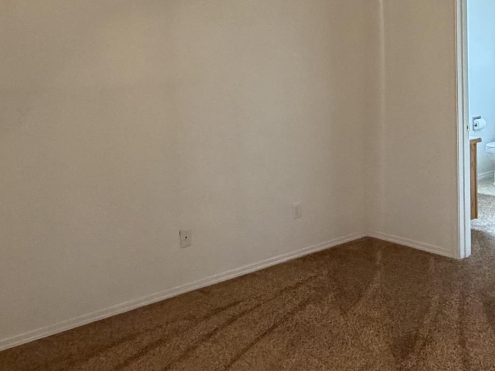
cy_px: 87
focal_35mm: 46
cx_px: 475
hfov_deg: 37.6
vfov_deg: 30.9
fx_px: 658
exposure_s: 1/60
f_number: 2.2
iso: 500
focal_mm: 2.22
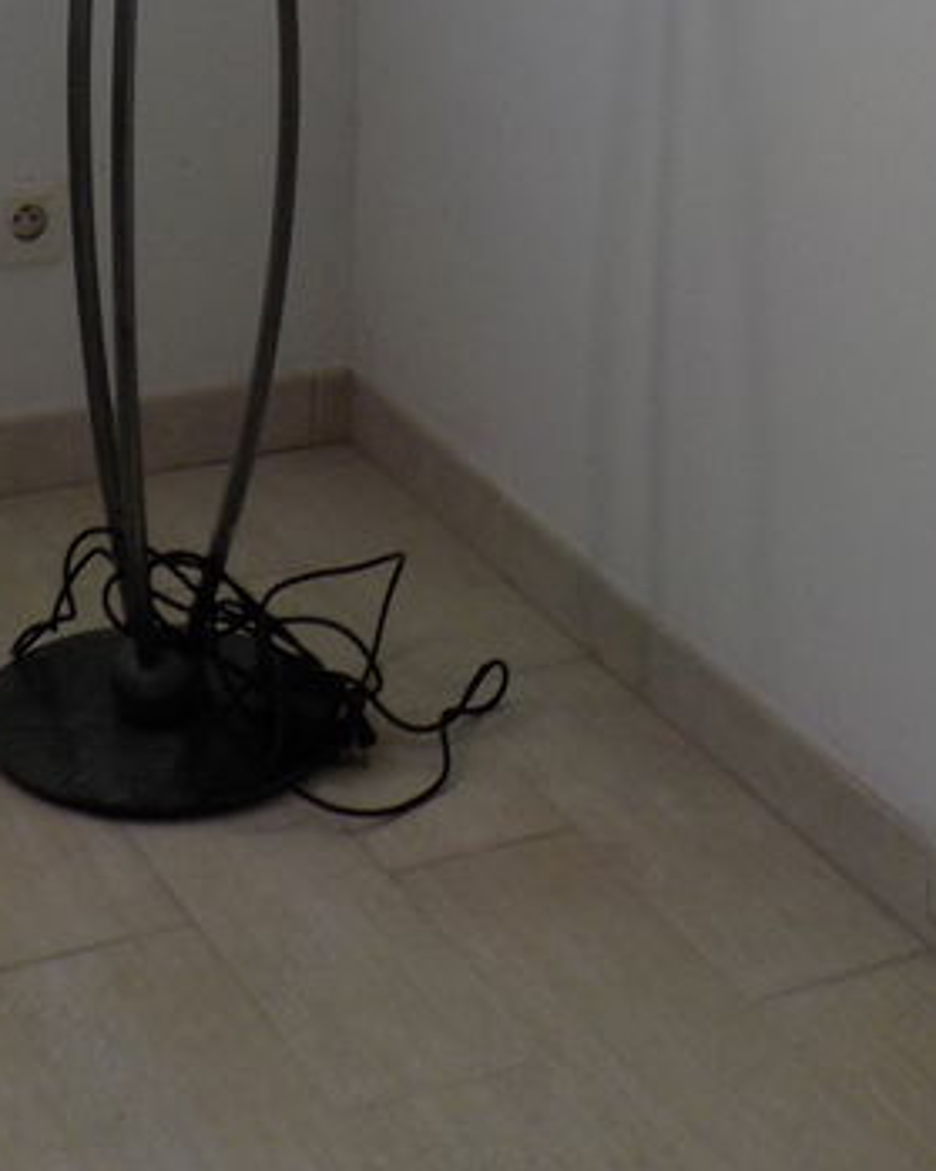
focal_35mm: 84
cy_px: -476
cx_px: 252
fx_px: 2910
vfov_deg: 20.2
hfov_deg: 18.2
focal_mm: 4.1
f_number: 3.3
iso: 125
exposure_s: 1/125
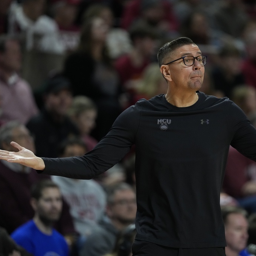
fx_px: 3213
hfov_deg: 4.6
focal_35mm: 384
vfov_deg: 4.6
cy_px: 128
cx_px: 178
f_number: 2.8
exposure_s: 1/2000
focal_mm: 300
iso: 4000
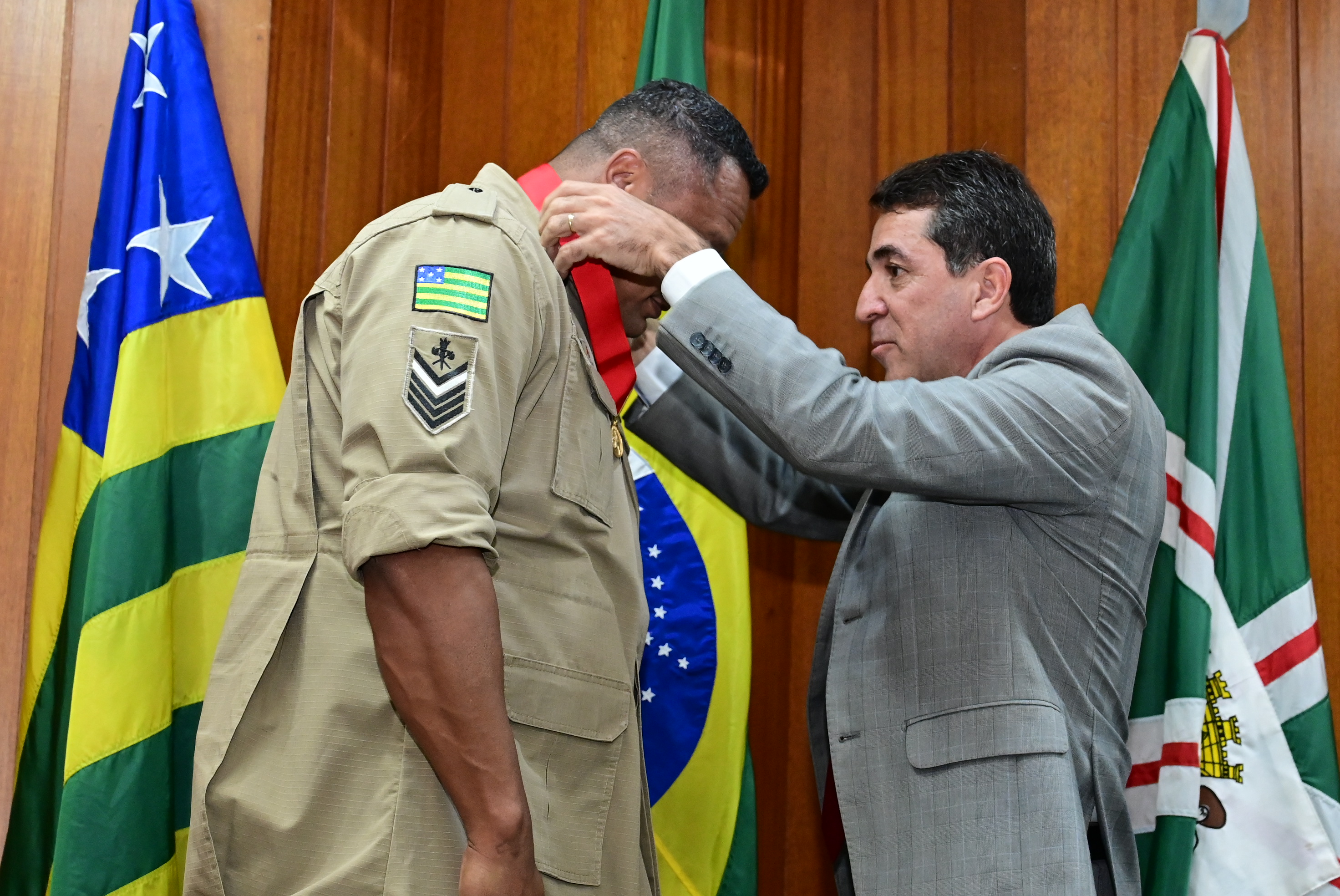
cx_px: 670
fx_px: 2719
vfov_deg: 18.7
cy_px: 448
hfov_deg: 27.7
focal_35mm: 73
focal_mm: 49
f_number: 4.5
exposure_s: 1/125
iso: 4000
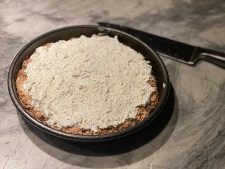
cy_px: 84
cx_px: 112
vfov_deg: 28.0
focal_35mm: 52
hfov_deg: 36.8
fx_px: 338
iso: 200
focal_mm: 6
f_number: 2
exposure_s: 1/120
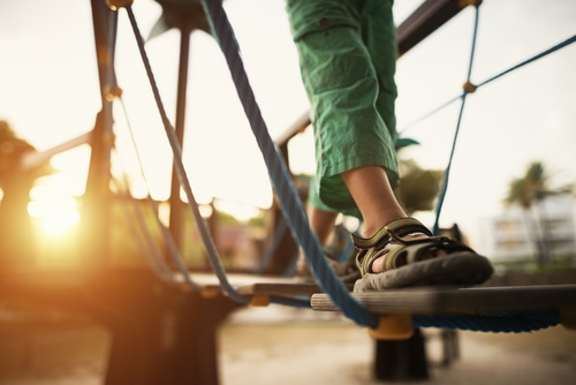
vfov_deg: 53.2
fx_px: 384
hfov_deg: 73.7
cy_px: 192
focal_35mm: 24
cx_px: 288
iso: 100
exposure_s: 1/320
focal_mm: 24
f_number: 1.4
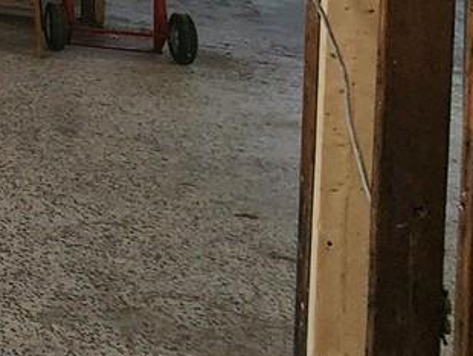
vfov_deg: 18.5
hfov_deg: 14.7
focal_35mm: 67
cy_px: -232
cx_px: -693
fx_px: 916
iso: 125
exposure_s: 1/60
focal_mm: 2.2
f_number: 2.2
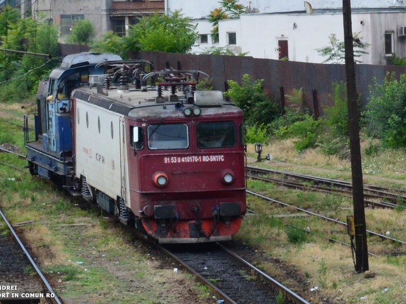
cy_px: 153
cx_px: 178
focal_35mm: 91
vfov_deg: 16.3
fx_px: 1062
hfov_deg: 21.6
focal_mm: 55
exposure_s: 1/640
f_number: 11
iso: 800
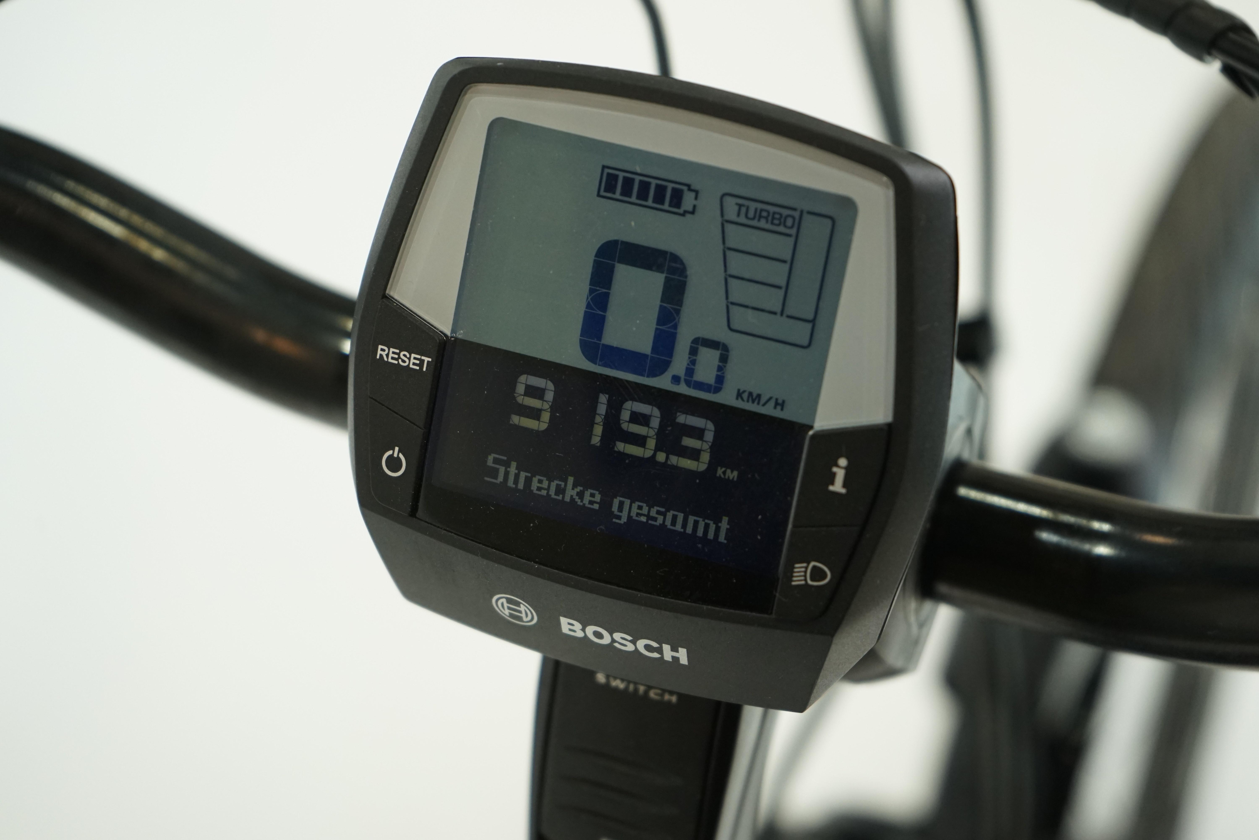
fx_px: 2448
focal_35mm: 70
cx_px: 630
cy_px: 420
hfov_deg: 28.8
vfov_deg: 19.5
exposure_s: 1/200
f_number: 5.6
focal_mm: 70
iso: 1600
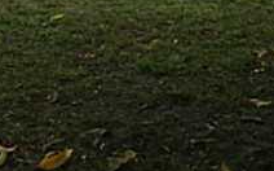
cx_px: 137
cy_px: -120
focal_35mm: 116
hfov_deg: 18.0
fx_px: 865
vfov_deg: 10.7
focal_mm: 4.15
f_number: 2.2
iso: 32
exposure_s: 1/860
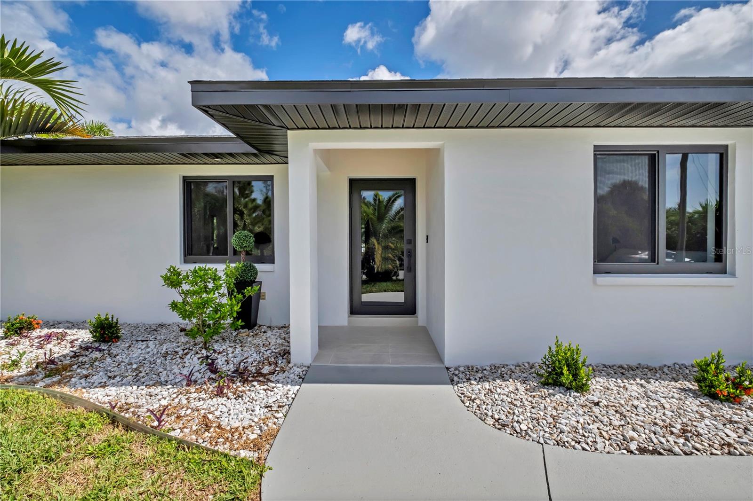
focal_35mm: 15
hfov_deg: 100.4
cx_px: 376
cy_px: 250
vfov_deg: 77.3
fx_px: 314
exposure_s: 1/800
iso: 400
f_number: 9
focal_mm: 10
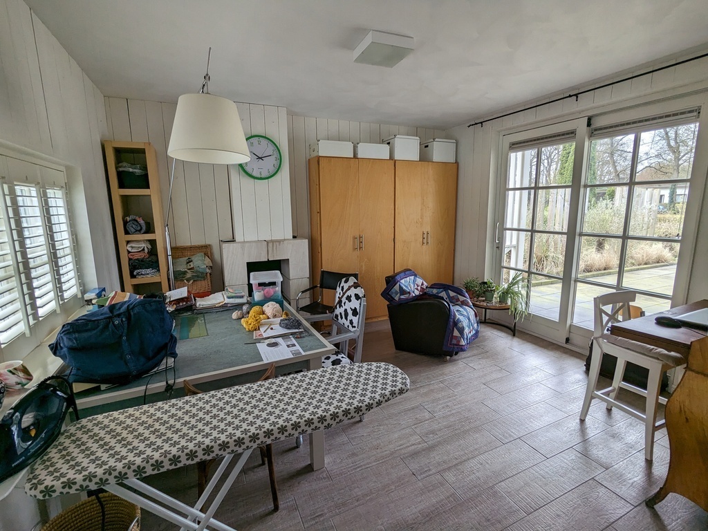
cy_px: 266
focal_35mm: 16
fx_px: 327
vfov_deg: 78.1
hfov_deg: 94.5
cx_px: 354
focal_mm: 2.35
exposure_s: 1/147
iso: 43
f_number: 2.2
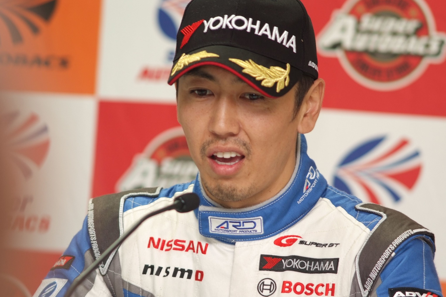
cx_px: 223
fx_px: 3344
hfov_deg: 7.6
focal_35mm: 270
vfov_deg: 5.1
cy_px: 148
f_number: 2.8
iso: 400
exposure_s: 1/125
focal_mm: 180
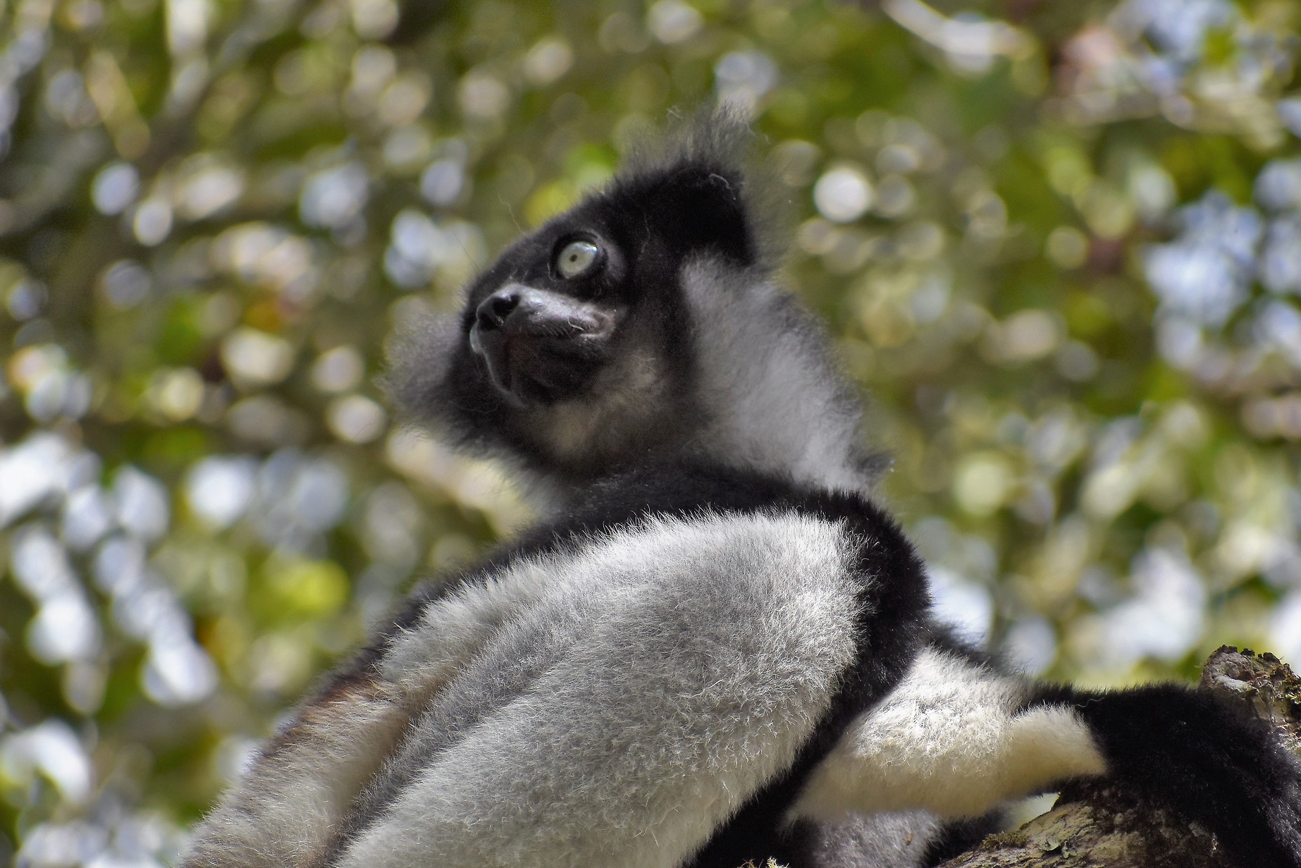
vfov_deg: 2.4
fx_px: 21141
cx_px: 698
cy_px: 537
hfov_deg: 3.5
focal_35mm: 585
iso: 500
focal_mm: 300
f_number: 6.3
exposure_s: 1/1000
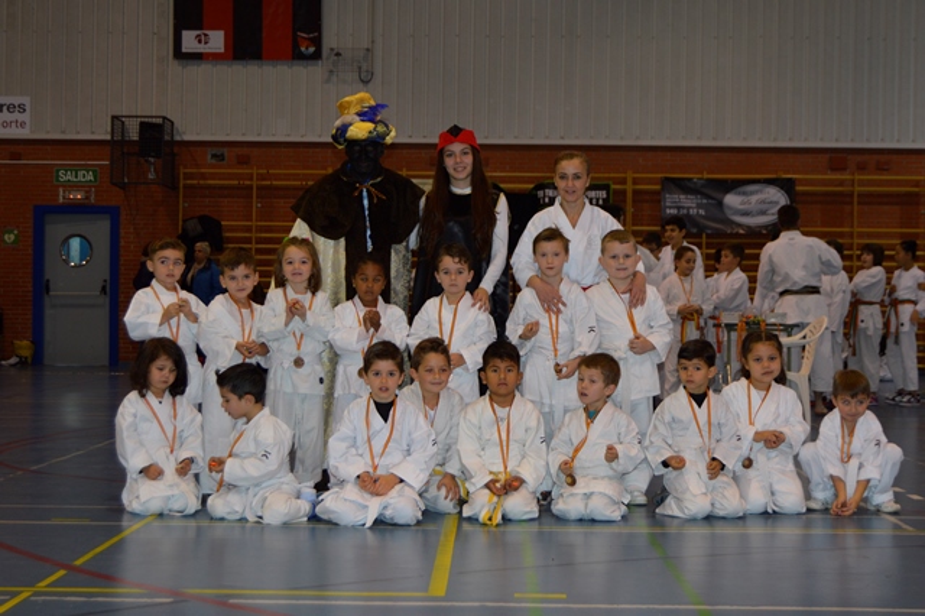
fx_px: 1541
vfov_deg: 22.6
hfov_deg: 33.4
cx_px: 462
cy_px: 308
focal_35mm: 60
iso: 640
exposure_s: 1/60
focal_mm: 40
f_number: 5
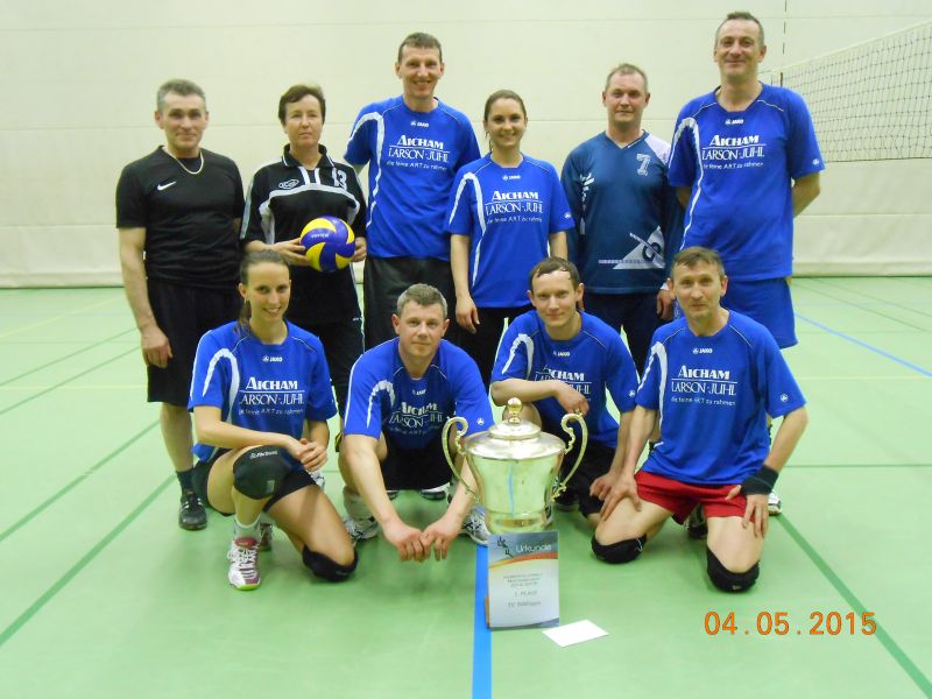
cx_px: 466
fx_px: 1023
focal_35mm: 38
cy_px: 350
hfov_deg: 49.0
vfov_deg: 37.7
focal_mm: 6.8
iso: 800
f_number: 4.2
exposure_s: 1/20
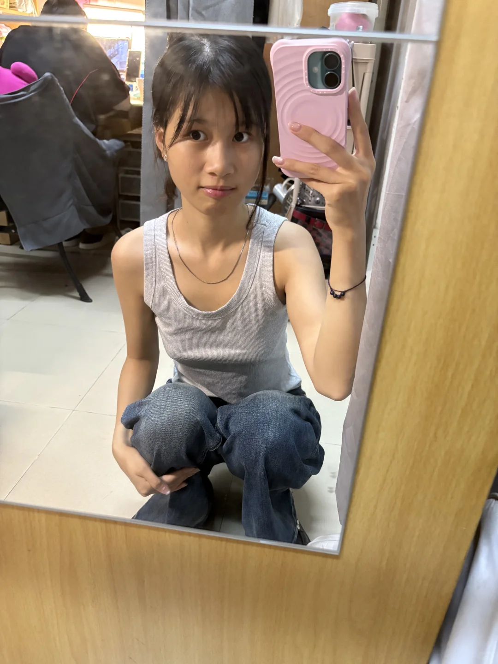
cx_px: 249
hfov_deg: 53.1
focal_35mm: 26
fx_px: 499
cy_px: 332
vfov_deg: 67.3
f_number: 1.6
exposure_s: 1/30
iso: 800
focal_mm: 5.96
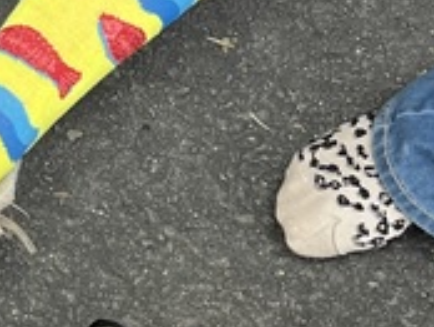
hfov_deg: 11.2
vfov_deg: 9.7
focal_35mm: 153
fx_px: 1921
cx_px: -541
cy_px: 240
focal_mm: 5.7
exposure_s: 1/380
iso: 50
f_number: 1.5
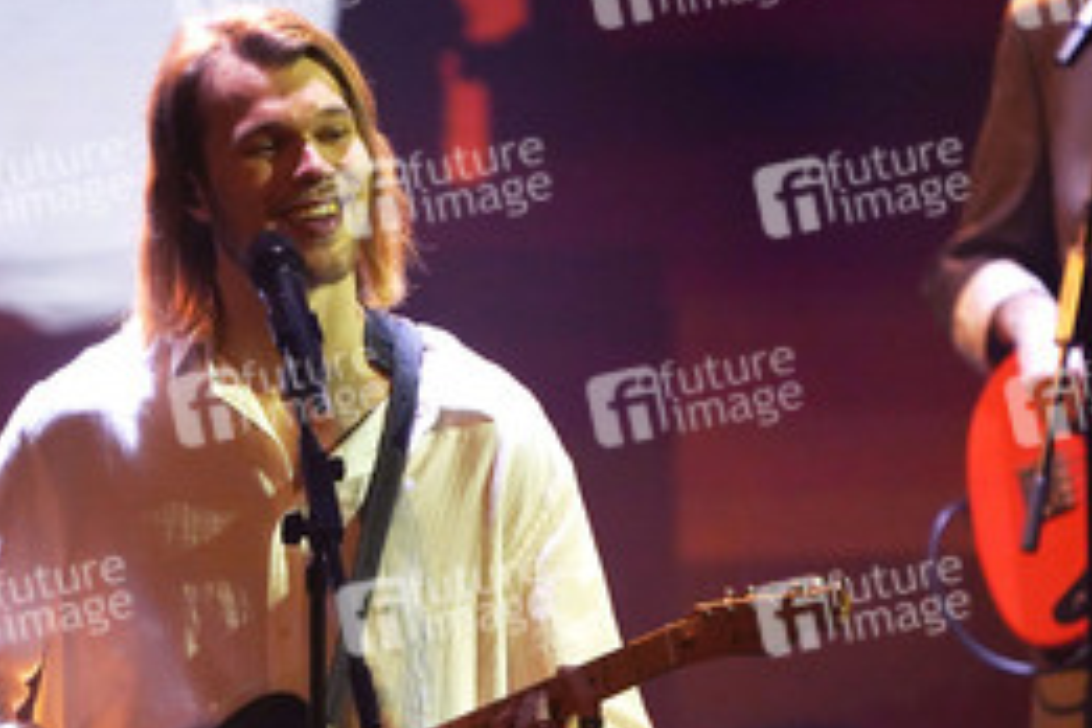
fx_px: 28996
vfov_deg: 1.4
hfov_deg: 2.2
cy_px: 502
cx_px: 333
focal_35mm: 956
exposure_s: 1/320
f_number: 6.3
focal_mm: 553
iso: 6400
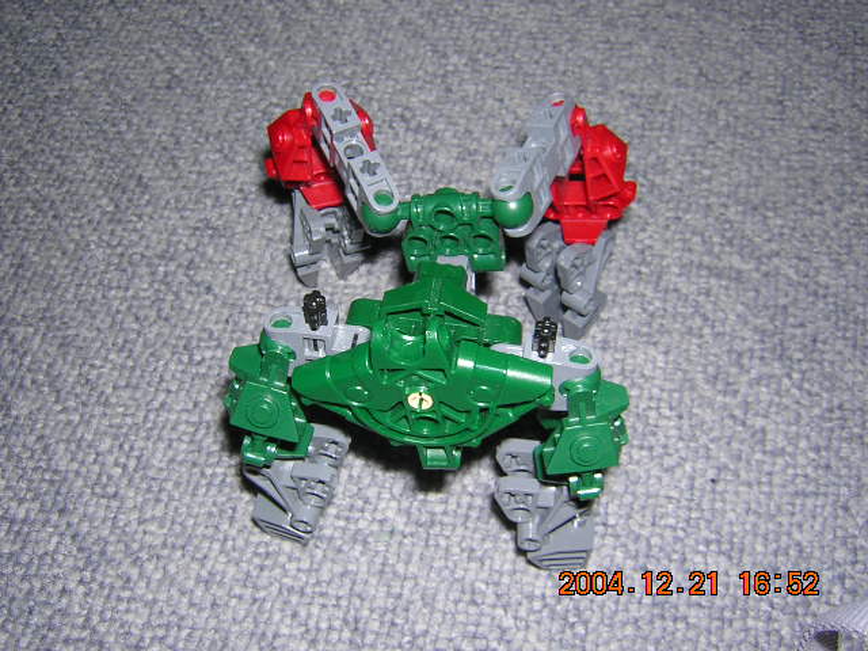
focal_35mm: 36
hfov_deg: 51.4
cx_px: 434
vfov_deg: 39.7
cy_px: 326
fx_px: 903
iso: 100
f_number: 5.2
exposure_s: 1/60.1
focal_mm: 4.7
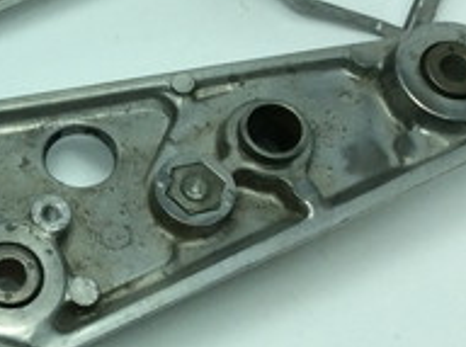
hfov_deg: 18.3
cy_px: 78
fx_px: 1343
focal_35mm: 100
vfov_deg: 14.7
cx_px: -143
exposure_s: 1/489
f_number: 2.4
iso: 32
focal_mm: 3.3
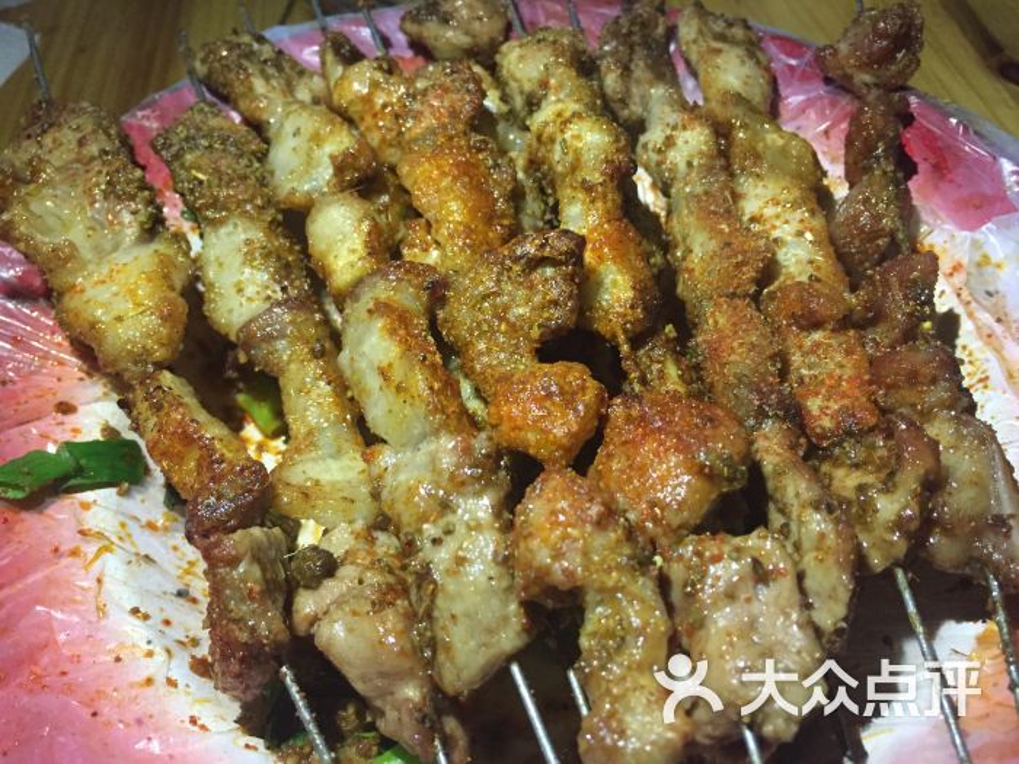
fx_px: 854
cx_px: 510
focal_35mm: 29
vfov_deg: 48.2
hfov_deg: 61.7
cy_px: 382
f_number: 2.2
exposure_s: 1/33
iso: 250
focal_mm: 4.15
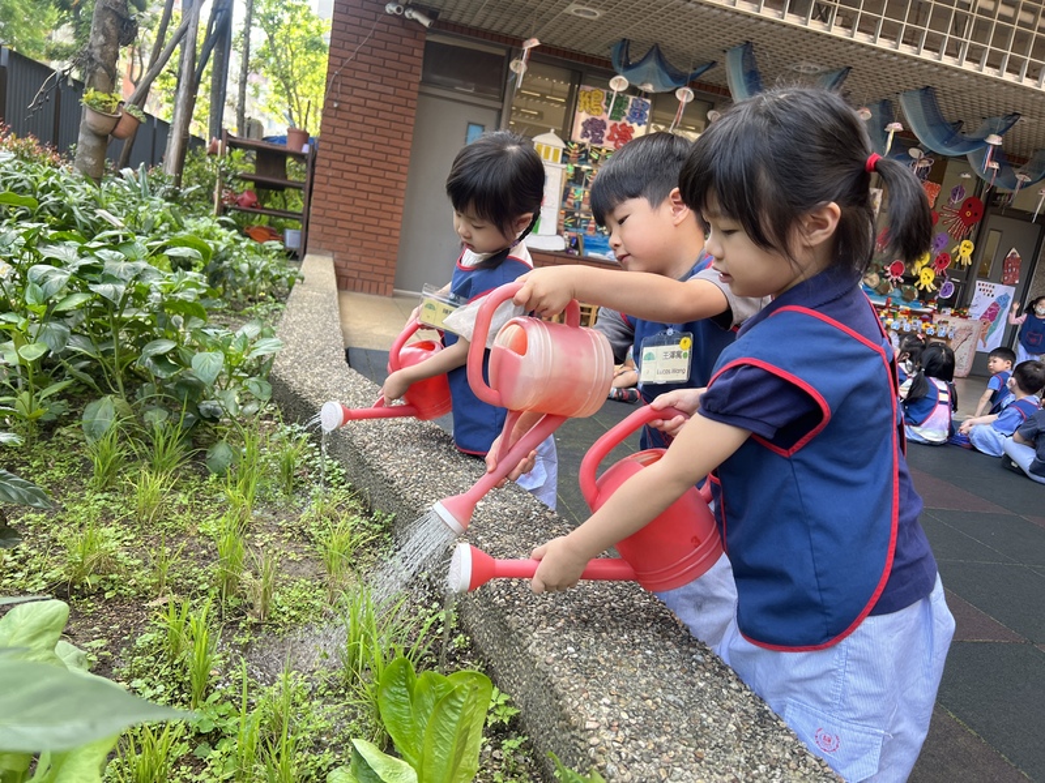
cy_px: 392
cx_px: 522
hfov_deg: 67.3
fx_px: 785
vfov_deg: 53.1
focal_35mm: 26
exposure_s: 1/121
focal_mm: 5.7
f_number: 1.5
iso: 50
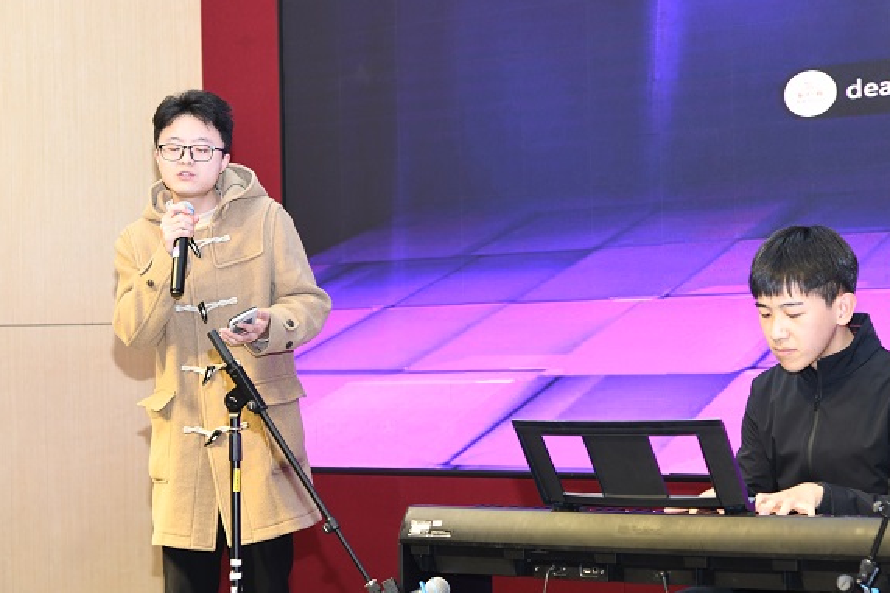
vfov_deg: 12.6
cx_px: 534
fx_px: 2694
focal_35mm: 109
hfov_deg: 18.7
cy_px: 287
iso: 1250
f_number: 5
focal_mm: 78
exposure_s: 1/80
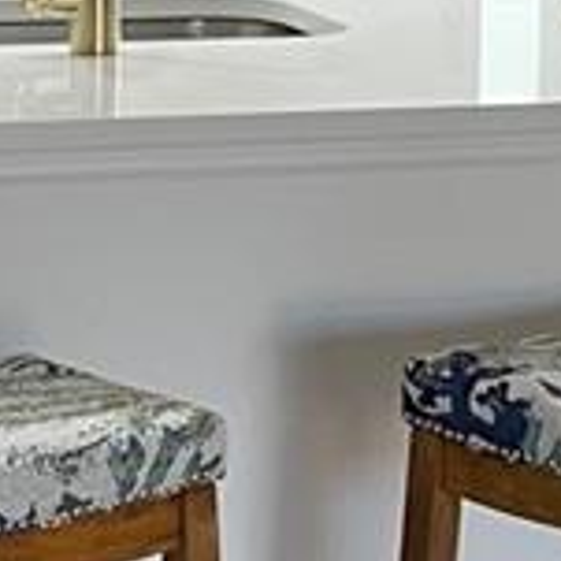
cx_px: -4
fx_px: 3355
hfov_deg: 9.5
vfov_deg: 9.5
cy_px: 59
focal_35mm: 183
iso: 200
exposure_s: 1/60
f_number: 1.5
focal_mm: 5.7
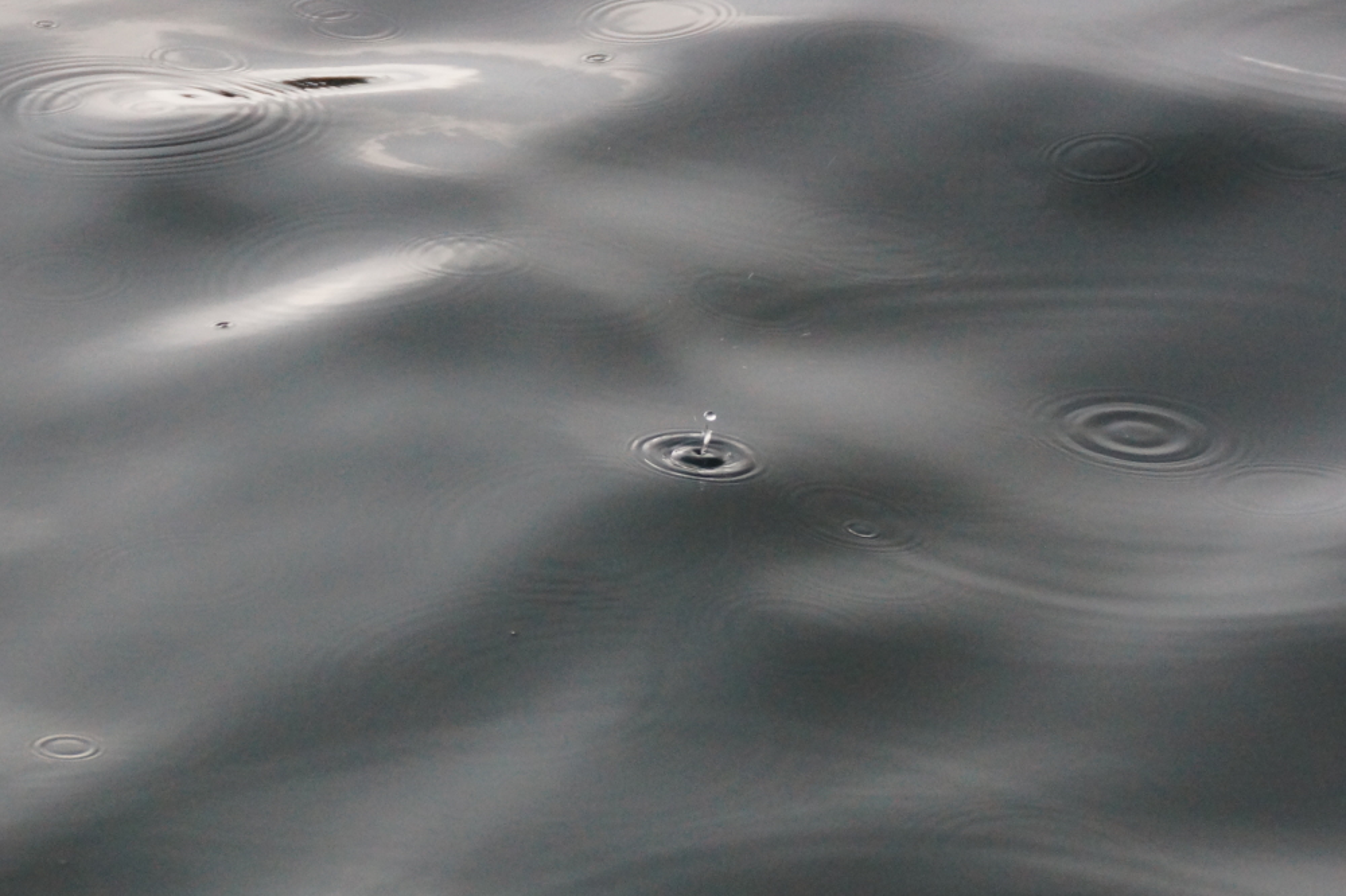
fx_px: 4205
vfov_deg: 12.2
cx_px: 673
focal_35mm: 112
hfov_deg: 18.2
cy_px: 448
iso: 1600
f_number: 5
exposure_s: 1/100
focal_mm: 75
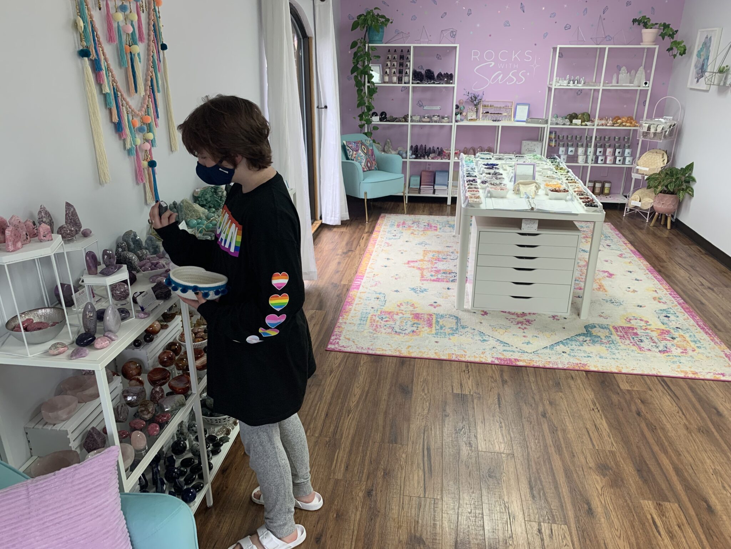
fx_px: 549
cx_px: 366
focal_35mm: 26
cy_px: 274
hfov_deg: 67.3
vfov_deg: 53.1
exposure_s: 1/120
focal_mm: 4.25
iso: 80
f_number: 1.8
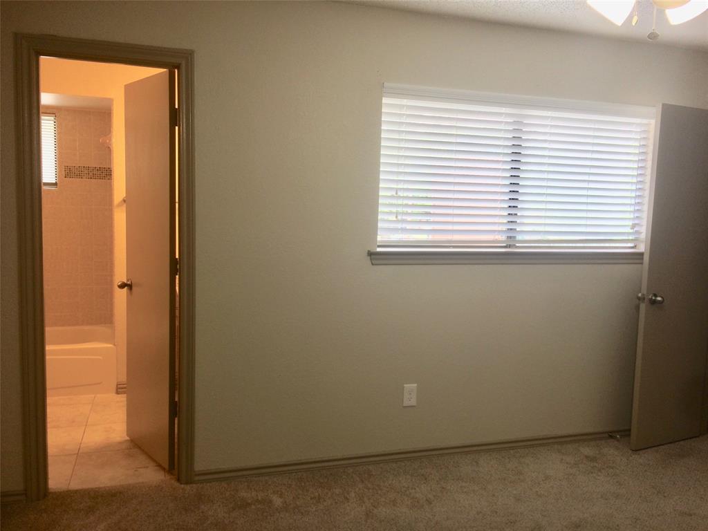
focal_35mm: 29
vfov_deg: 48.2
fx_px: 593
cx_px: 354
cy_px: 266
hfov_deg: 61.7
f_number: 2.2
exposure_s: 1/60
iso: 50
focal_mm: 4.15
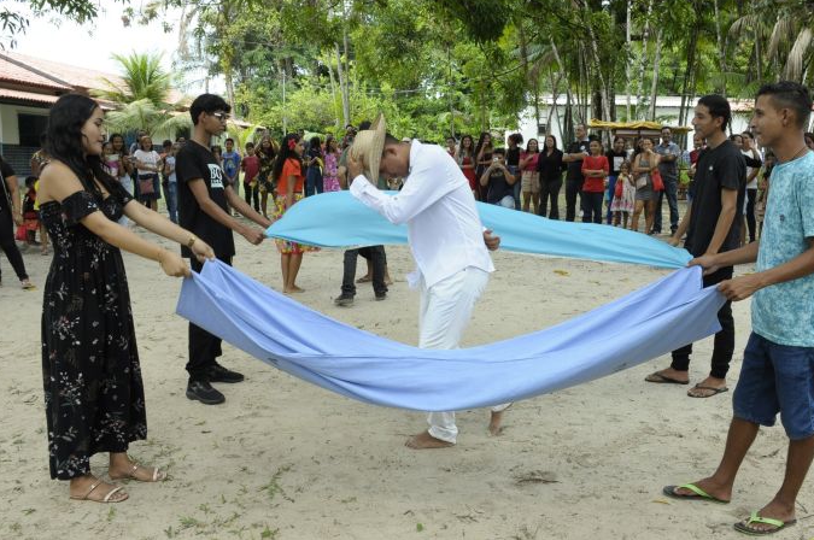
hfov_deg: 58.6
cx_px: 456
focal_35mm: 32
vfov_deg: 41.0
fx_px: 723
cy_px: 245
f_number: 9
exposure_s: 1/320
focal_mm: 18
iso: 800
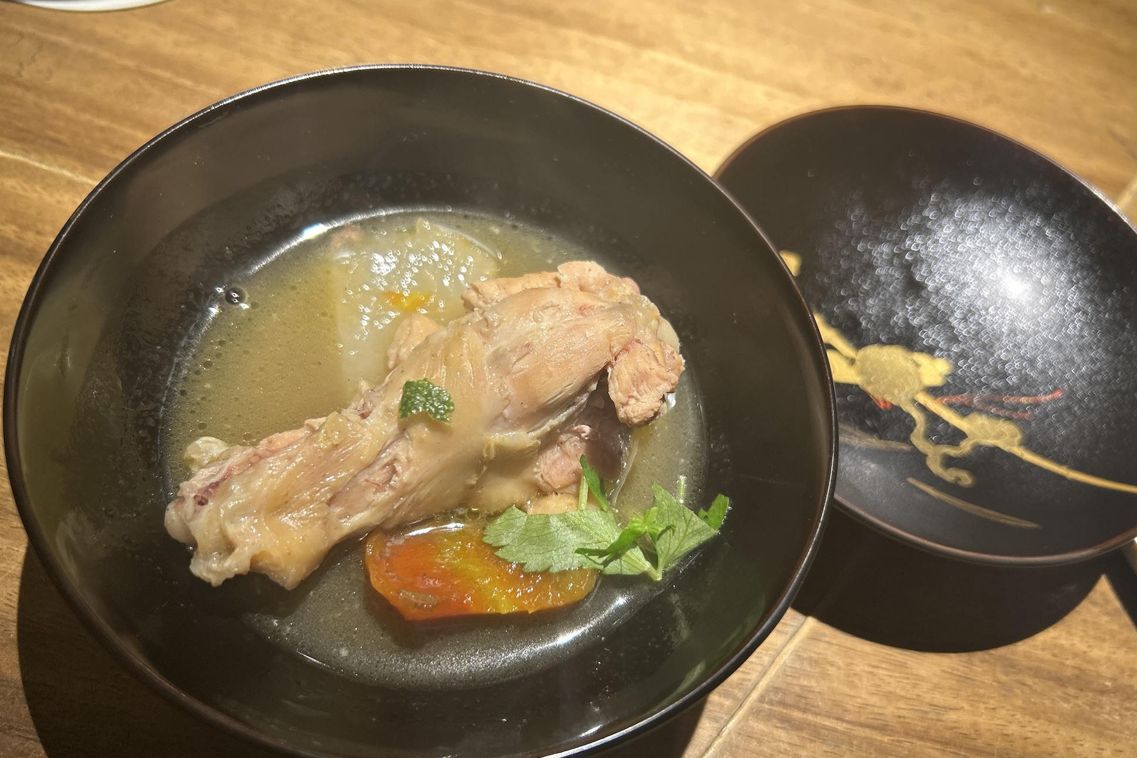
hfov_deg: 65.5
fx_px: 884
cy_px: 410
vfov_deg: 46.4
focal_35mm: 28
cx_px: 574
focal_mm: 5.7
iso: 64
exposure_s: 1/50
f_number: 1.5
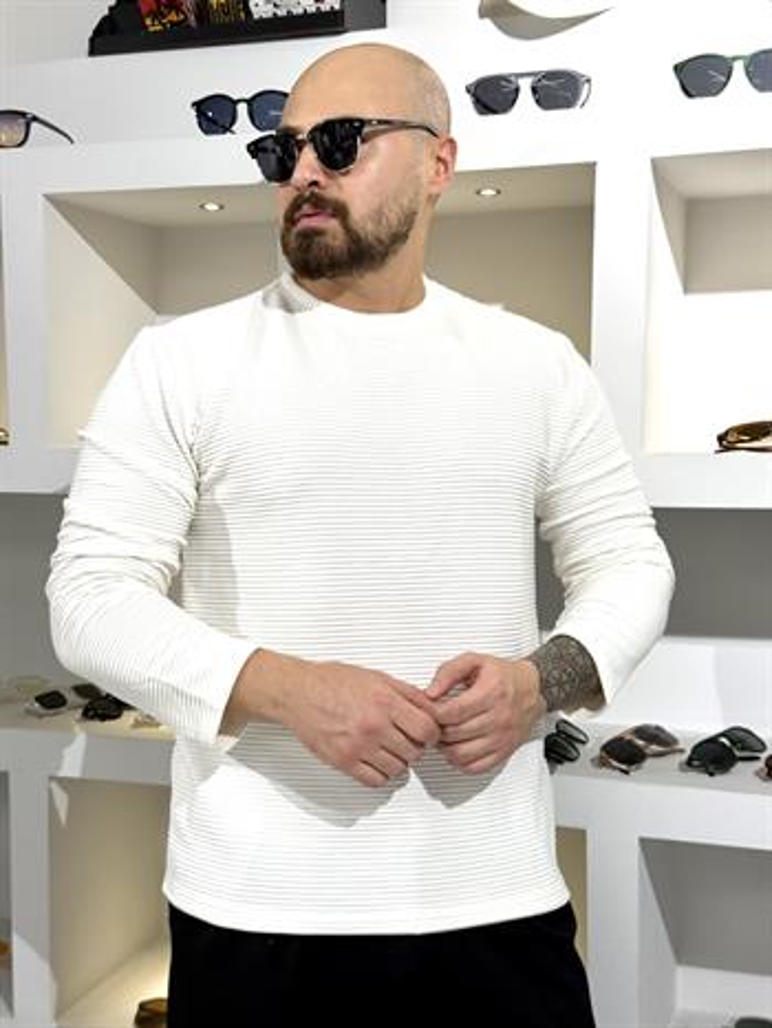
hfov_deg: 30.3
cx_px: 386
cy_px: 514
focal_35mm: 48
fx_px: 1426
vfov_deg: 39.6
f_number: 1.78
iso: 50
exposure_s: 1/100
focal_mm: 6.76
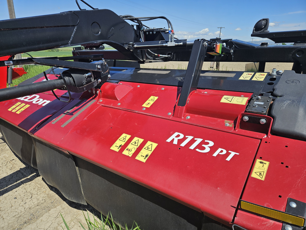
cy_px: 115
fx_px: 203
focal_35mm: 23
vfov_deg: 58.9
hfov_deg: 73.9
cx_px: 153
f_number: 1.8
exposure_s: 1/2066
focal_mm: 5.4
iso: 25
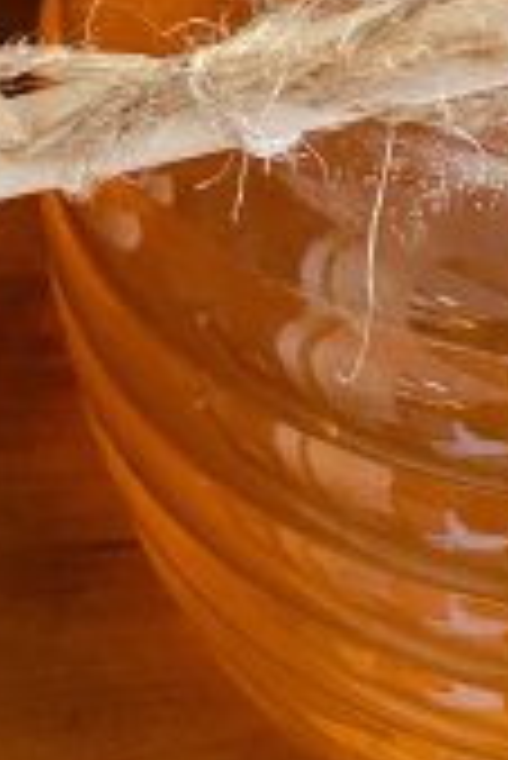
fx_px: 2070
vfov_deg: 18.5
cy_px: -369
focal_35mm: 98
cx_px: 528
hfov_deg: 13.8
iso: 800
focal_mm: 4.25
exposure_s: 1/30
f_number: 1.8
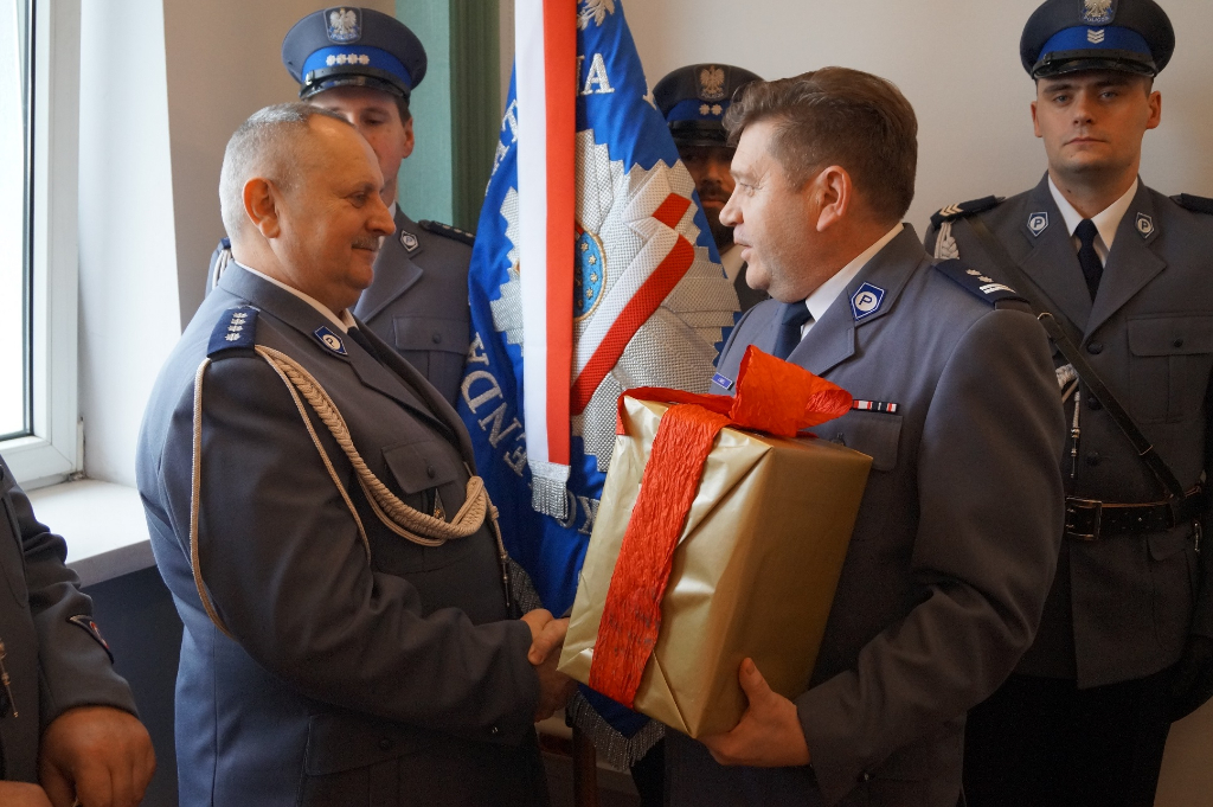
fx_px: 1313
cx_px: 606
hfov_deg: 49.6
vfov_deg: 34.2
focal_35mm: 39
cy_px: 404
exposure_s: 1/160
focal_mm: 26
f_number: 4
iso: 1600
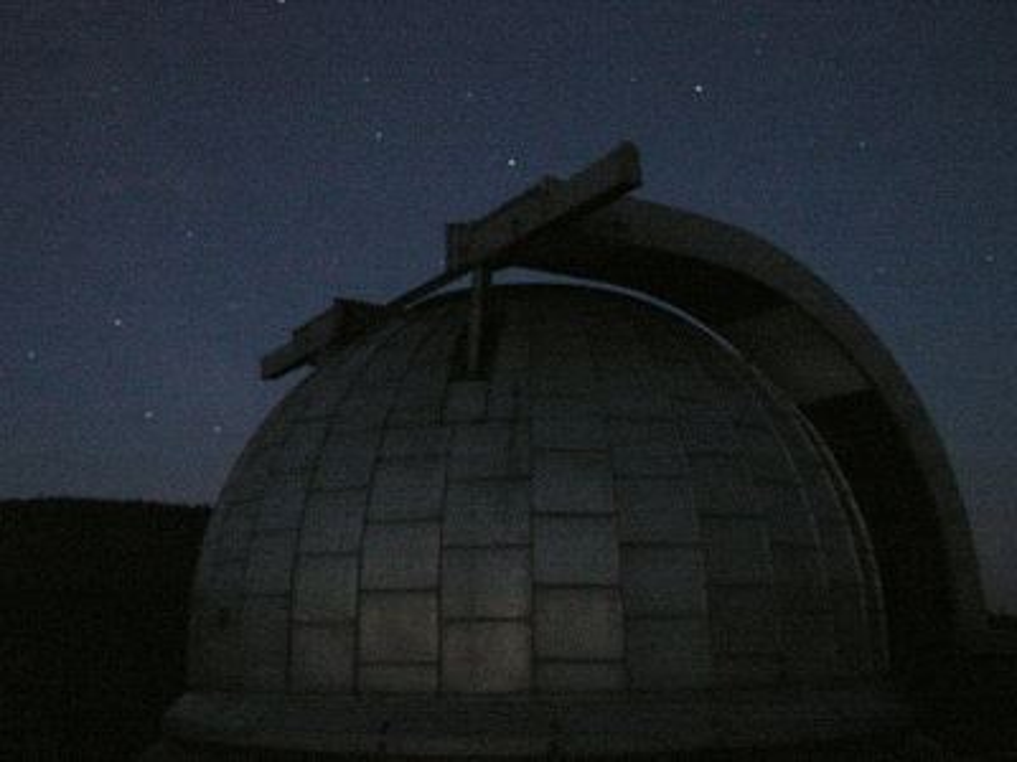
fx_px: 1116
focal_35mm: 38
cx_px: 508
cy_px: 381
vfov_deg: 37.7
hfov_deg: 49.0
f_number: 3.5
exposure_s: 30
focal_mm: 6.3
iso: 400
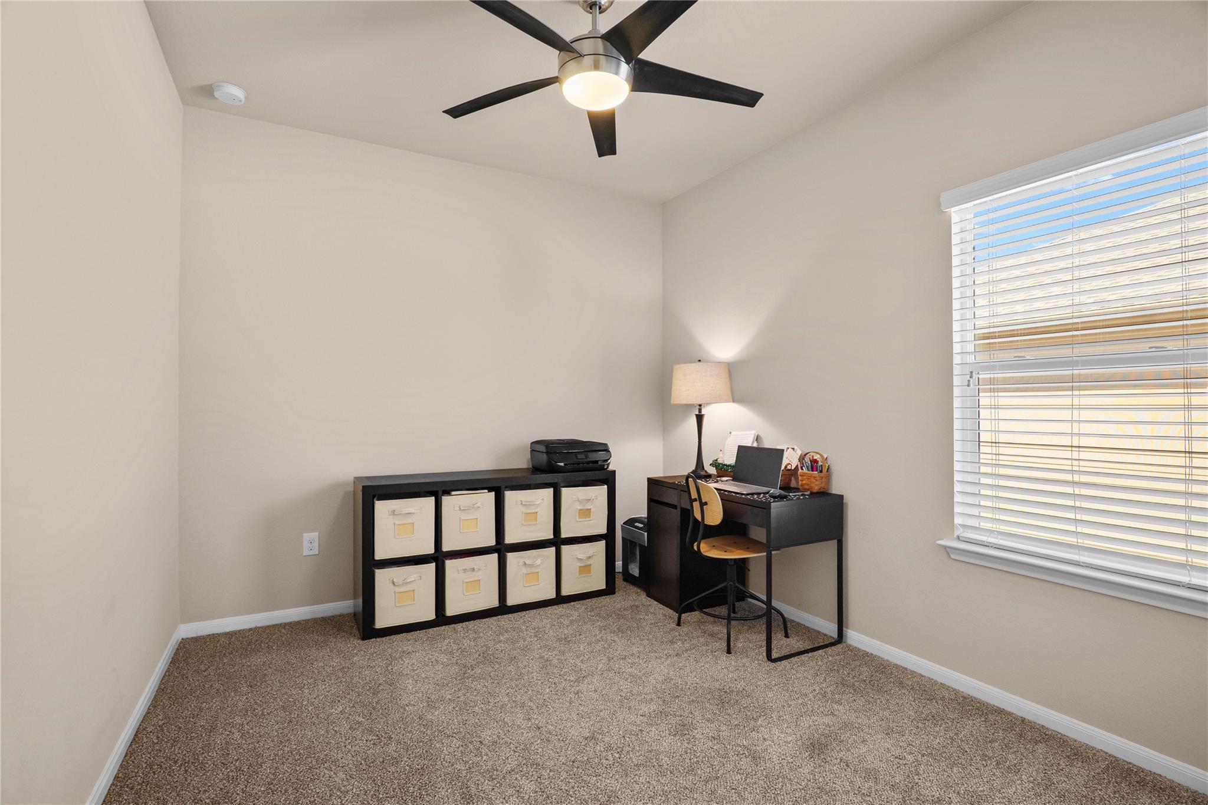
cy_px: 402
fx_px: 537
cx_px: 604
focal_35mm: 16
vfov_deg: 73.7
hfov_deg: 96.7
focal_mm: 16
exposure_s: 1/6
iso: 400
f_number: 7.1
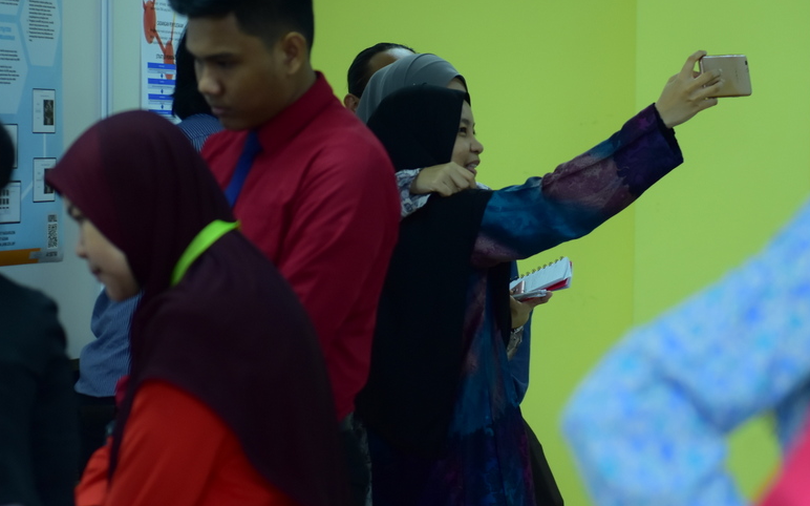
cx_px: 396
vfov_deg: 9.2
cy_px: 269
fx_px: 3134
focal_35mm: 142
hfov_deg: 14.7
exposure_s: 1/125
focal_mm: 70
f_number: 2.8
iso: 800
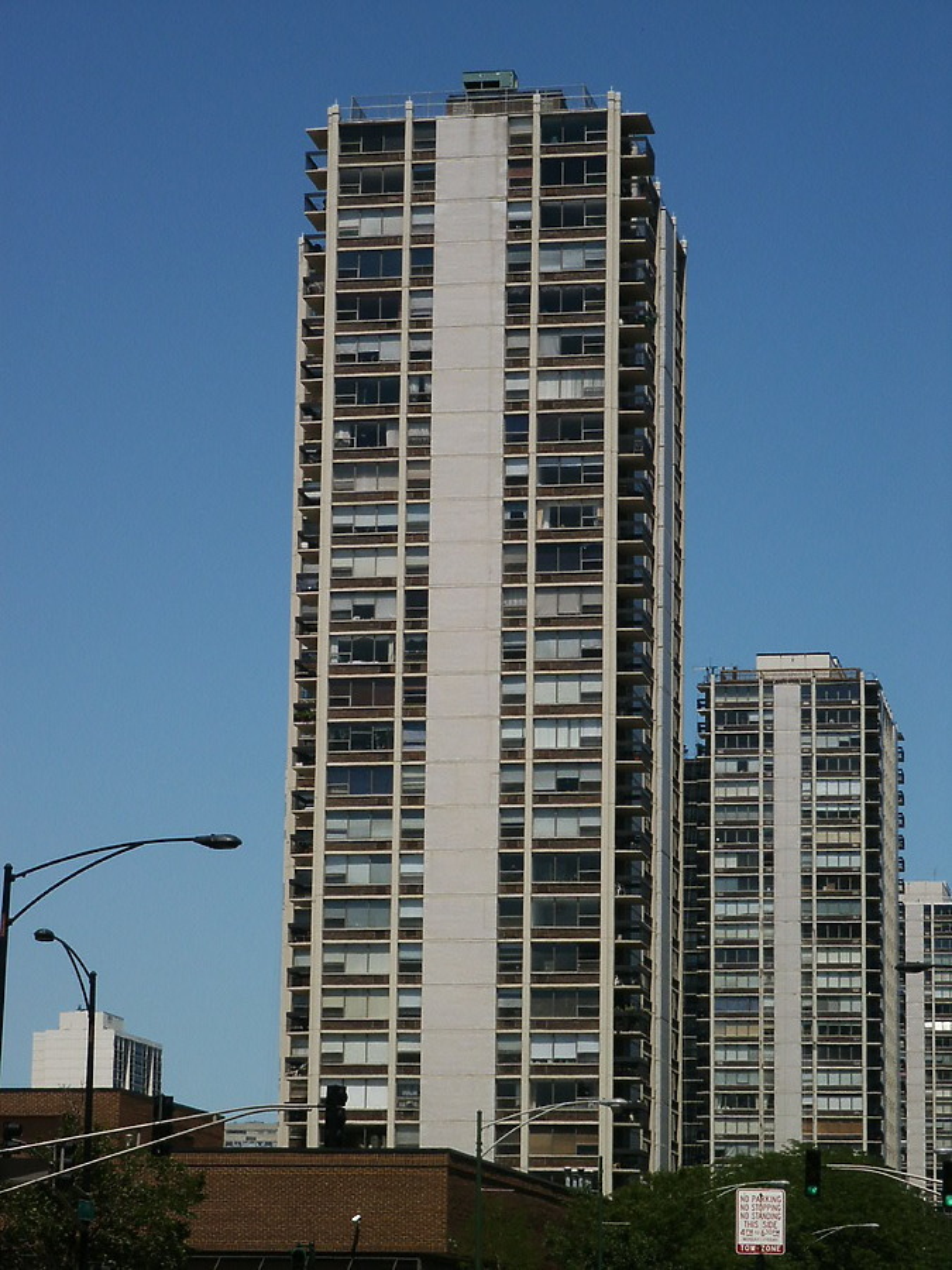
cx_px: 476
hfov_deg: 13.8
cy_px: 635
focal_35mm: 107
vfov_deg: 18.4
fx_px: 3924
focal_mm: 21.73
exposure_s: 1/350
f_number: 8
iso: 64
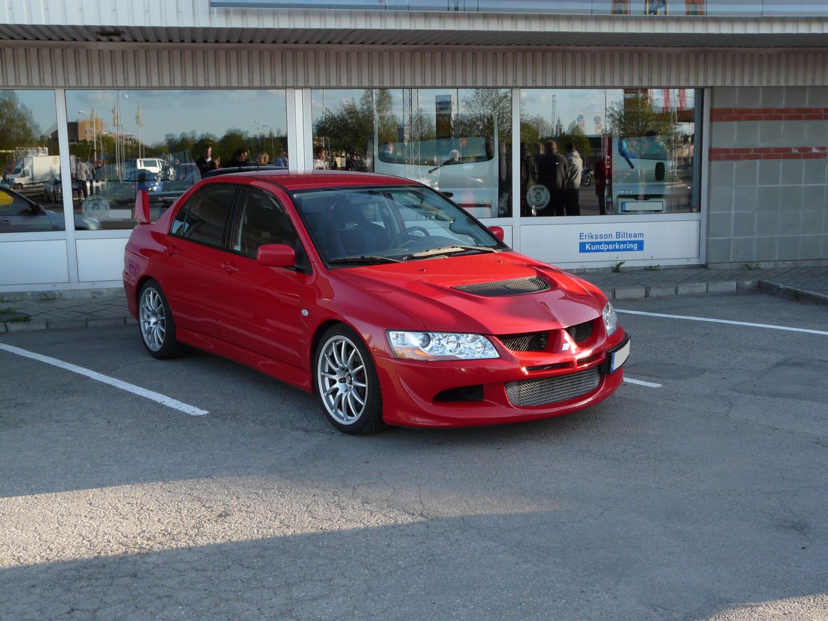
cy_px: 310
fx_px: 957
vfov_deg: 36.0
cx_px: 414
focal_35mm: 40
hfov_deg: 46.8
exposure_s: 1/160
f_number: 4
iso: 125
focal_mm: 6.5
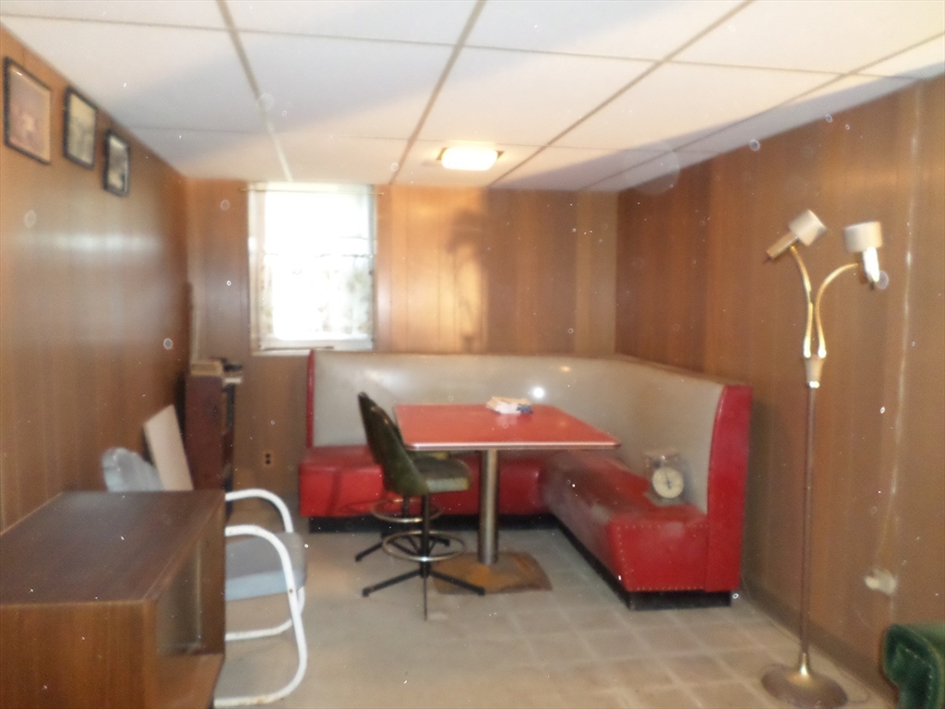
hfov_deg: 69.4
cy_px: 354
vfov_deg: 54.9
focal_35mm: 25
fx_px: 682
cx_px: 472
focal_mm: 4.5
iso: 400
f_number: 2.5
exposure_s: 1/30
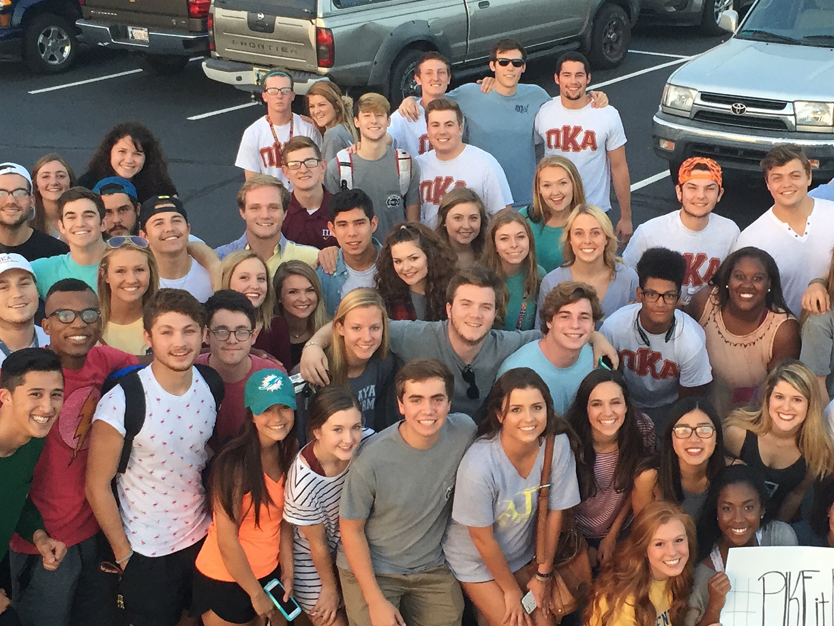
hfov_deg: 31.0
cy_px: 350
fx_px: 1494
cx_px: 531
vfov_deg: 23.6
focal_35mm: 62
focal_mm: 4.15
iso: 32
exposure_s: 1/30
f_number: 2.2
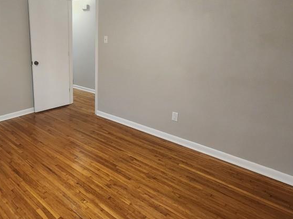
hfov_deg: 68.7
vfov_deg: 56.1
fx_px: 203
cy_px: 81
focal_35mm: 24
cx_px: 88
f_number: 2.2
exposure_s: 1/60
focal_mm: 2.2
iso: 400
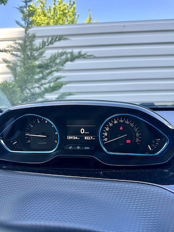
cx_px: 87
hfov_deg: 56.8
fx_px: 161
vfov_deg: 71.6
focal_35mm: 24
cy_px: 116
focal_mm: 6.86
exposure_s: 1/437
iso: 80
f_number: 1.78
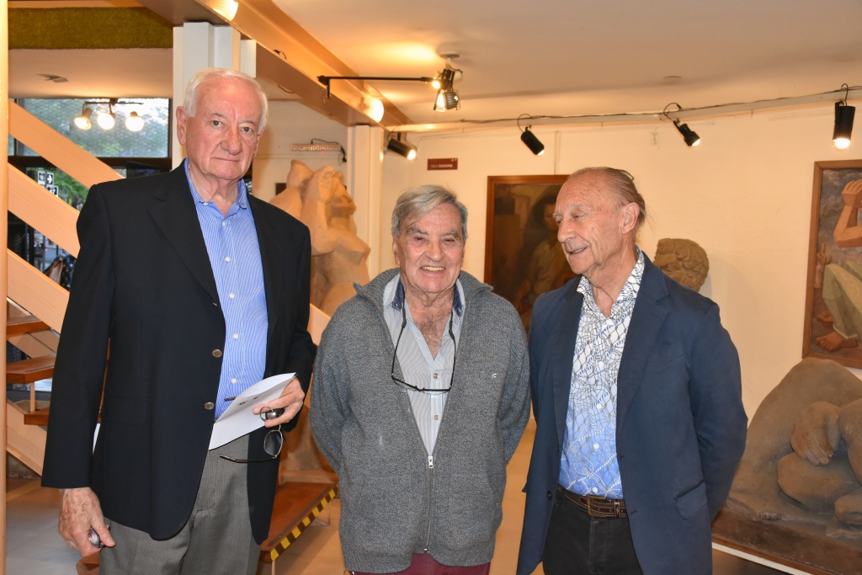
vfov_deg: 36.9
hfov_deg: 53.1
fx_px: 862
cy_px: 288
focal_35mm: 36
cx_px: 431
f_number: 5.6
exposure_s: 1/125
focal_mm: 24
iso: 1600
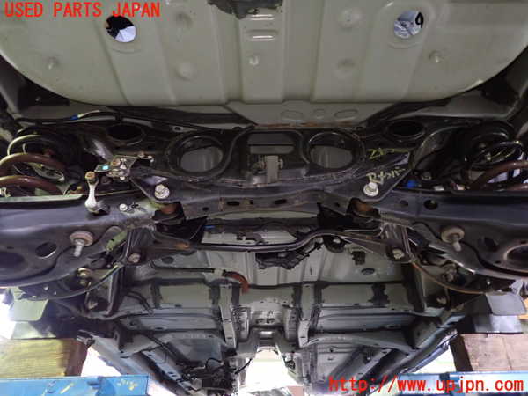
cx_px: 264
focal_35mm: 25
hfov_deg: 69.4
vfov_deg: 54.9
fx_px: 381
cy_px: 198
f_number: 2
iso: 800
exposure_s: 1/25
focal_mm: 4.5
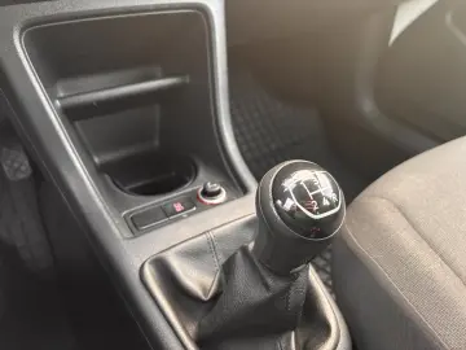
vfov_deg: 53.1
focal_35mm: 26
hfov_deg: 67.3
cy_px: 175
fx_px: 350
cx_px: 233
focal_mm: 5.96
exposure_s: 1/40
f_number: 1.6
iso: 640
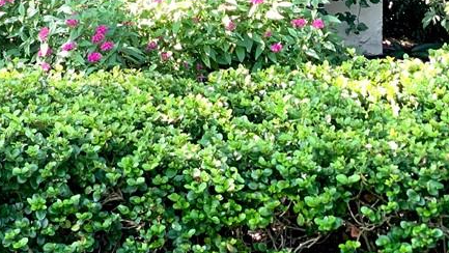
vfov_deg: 8.8
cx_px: -45
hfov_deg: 15.6
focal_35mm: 134
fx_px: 1596
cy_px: -130
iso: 40
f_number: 2.4
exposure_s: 1/122
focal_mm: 6
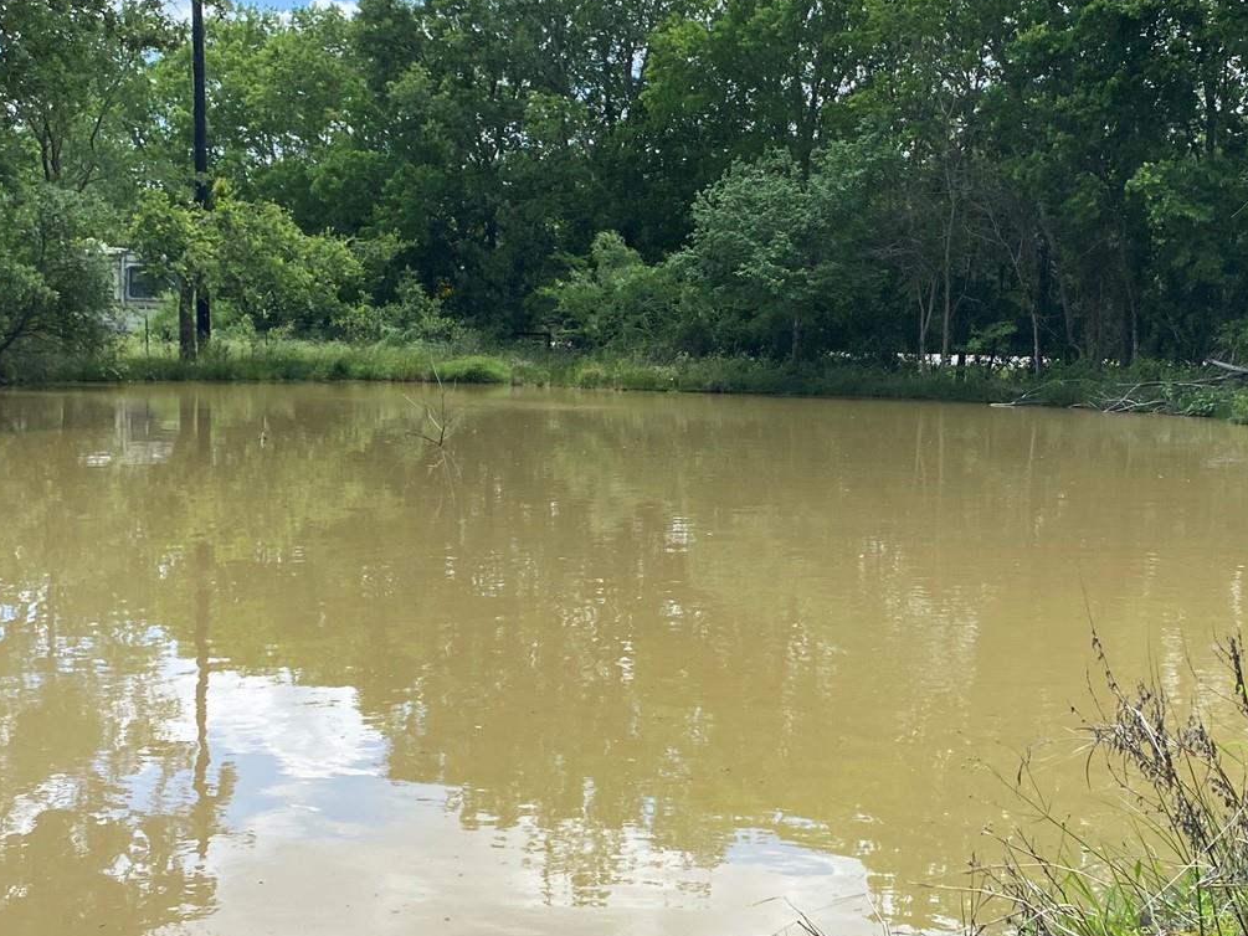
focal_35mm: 53
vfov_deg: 27.5
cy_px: 498
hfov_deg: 36.0
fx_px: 1911
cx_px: 782
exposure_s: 1/1585
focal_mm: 4.25
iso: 32
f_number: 1.8
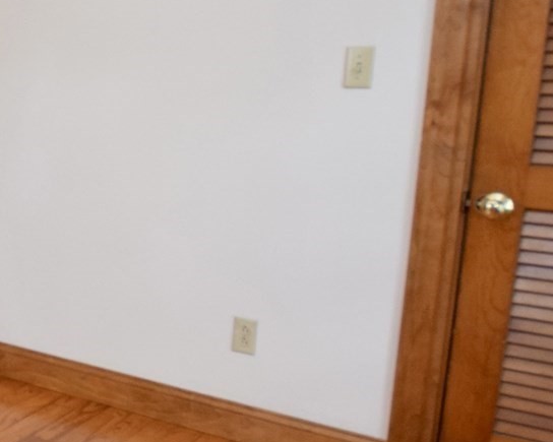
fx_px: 867
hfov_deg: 27.7
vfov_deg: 28.6
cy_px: 215
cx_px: -211
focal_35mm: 53
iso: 1400
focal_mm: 10
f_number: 3.5
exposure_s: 1/60
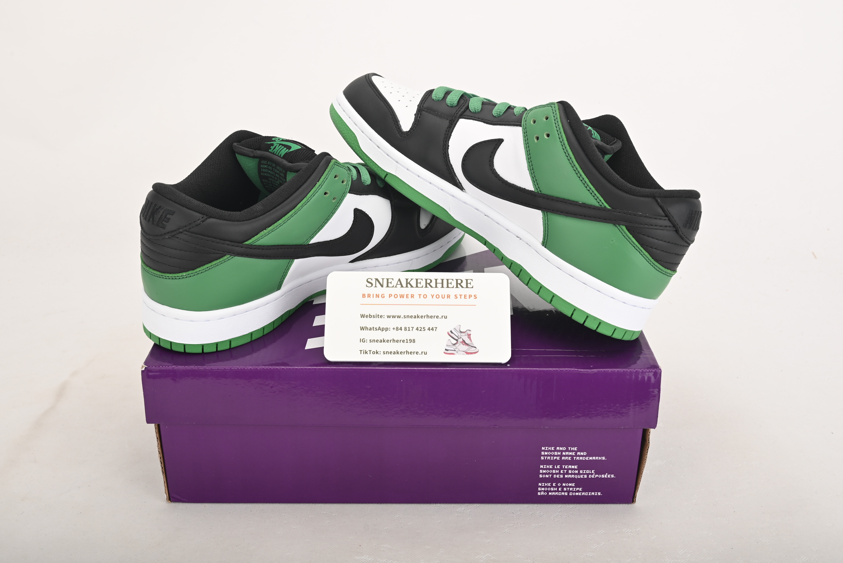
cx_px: 422
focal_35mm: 37
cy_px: 282
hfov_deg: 51.9
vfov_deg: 36.0
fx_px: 867
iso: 100
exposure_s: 1/200
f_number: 11
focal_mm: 37
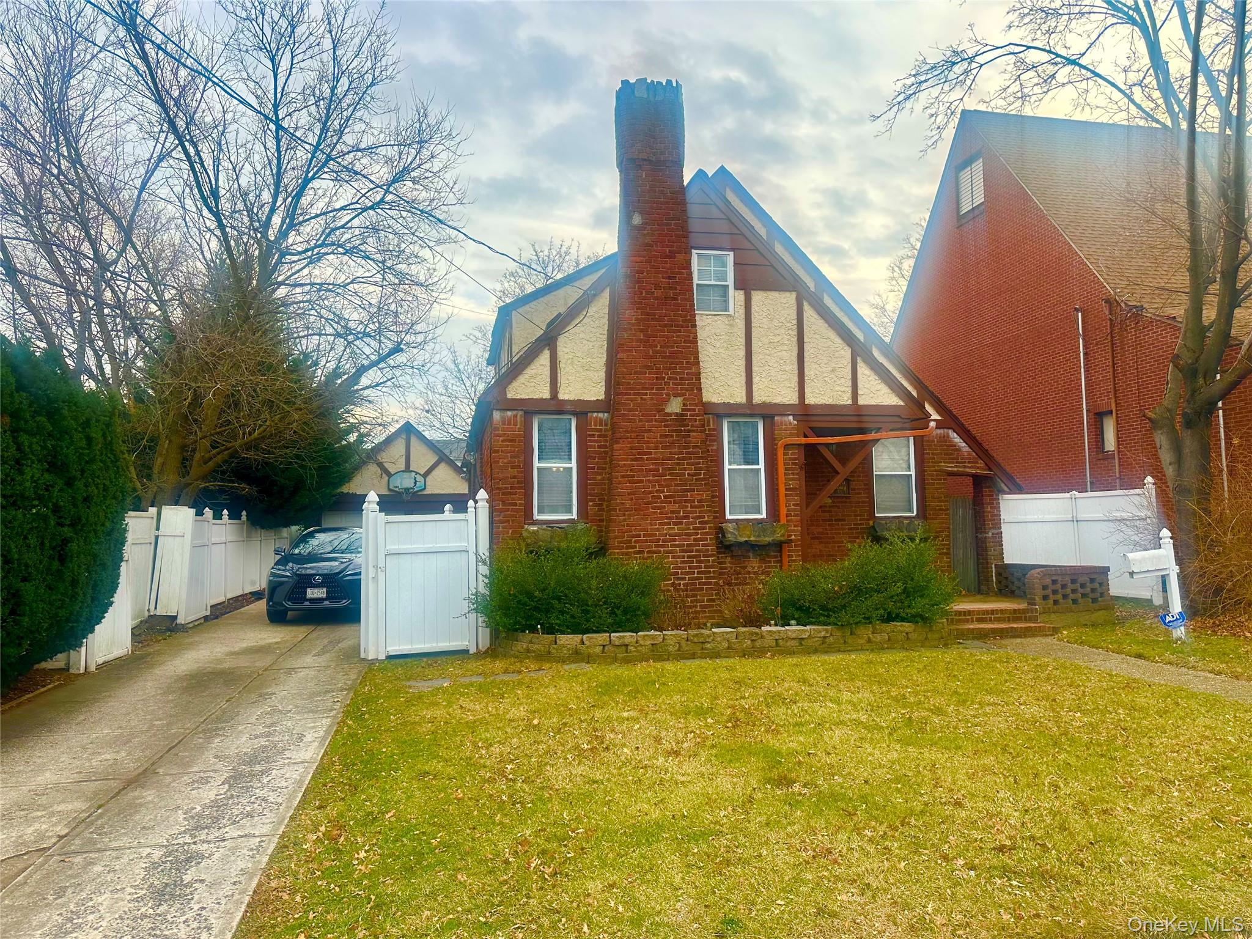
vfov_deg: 56.8
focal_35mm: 24
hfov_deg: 71.6
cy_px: 470
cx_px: 626
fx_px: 868
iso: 80
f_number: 1.78
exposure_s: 1/1289
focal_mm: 6.86
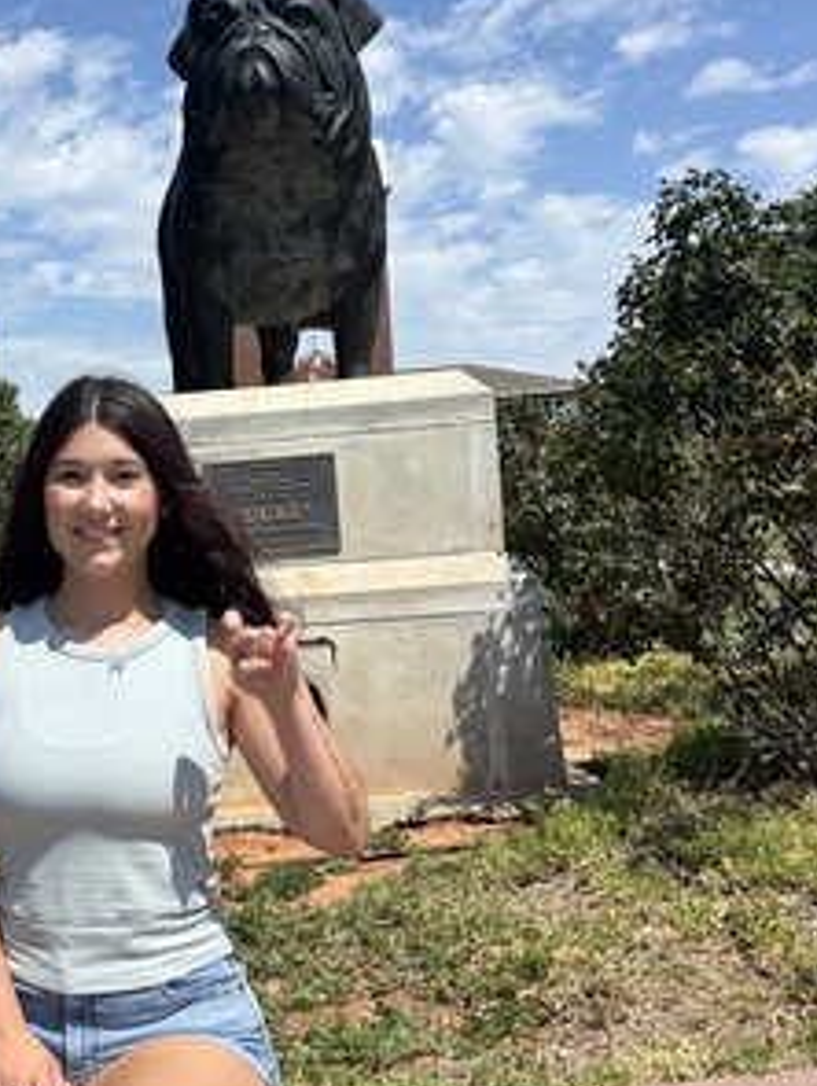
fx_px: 1382
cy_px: 589
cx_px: 175
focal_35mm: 44
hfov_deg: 32.1
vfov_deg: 42.9
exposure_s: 1/4082
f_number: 1.6
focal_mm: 5.96
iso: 50
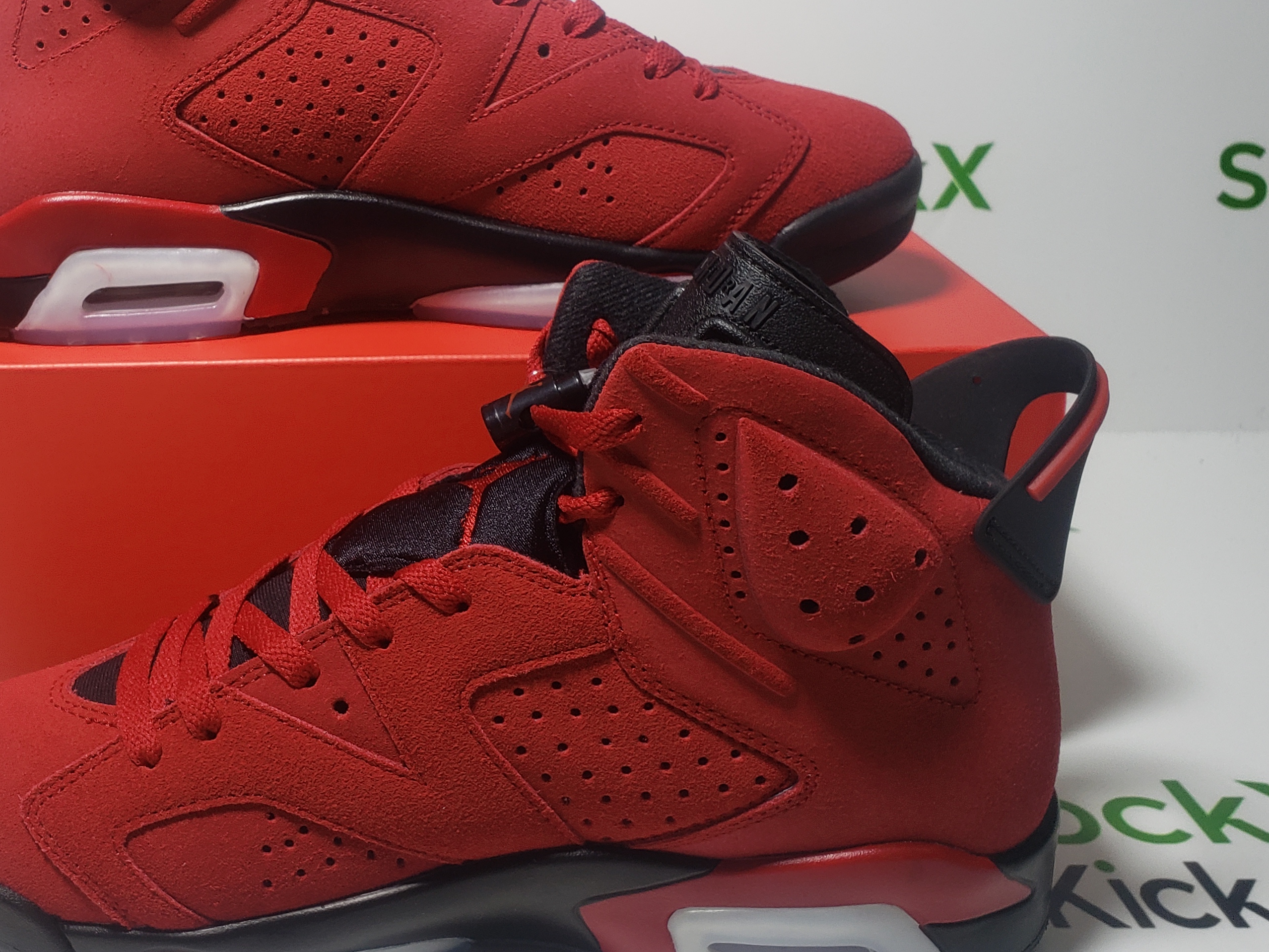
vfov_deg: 35.0
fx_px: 1503
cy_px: 382
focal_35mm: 41
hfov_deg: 44.8
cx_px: 378
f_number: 2.4
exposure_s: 1/165
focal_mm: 4.3
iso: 50
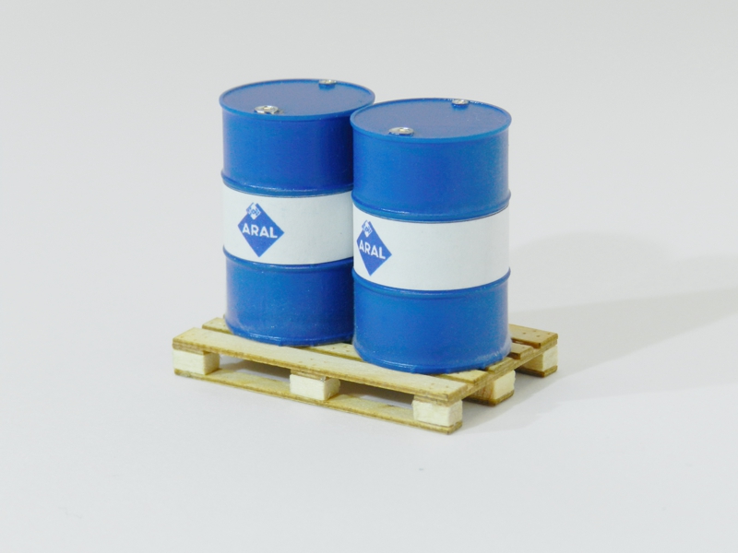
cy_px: 276
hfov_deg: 15.2
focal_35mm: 130
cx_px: 369
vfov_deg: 11.4
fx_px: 2772
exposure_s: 1/30
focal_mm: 23.1
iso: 160
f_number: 5
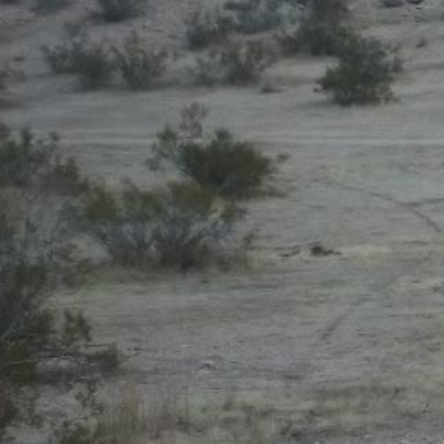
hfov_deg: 10.9
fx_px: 2104
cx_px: 925
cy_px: 146
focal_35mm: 145
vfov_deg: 12.0
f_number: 4.5
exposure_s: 1/800
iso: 80
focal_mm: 6.3
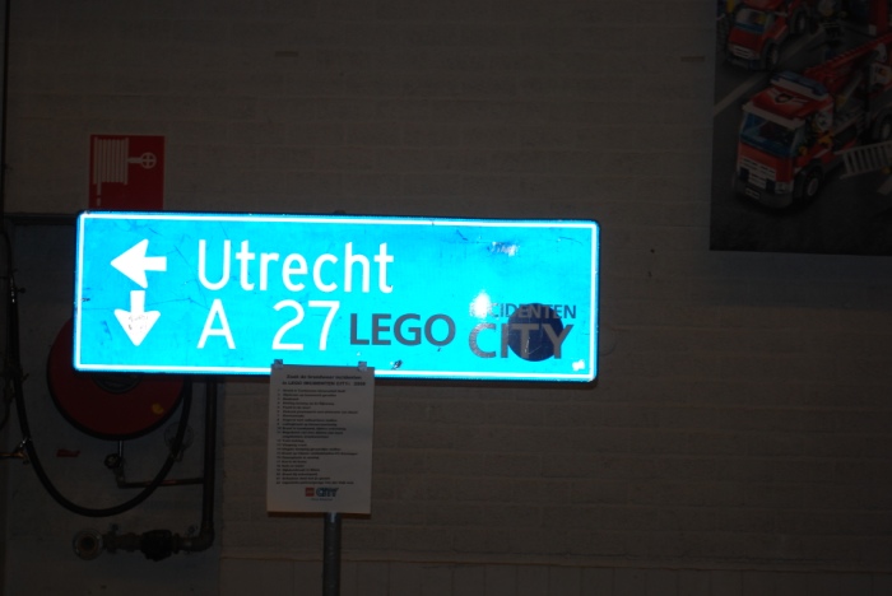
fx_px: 2046
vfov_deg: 16.6
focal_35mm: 82
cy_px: 298
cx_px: 446
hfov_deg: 24.6
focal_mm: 55
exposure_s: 1/60
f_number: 5.6
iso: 200
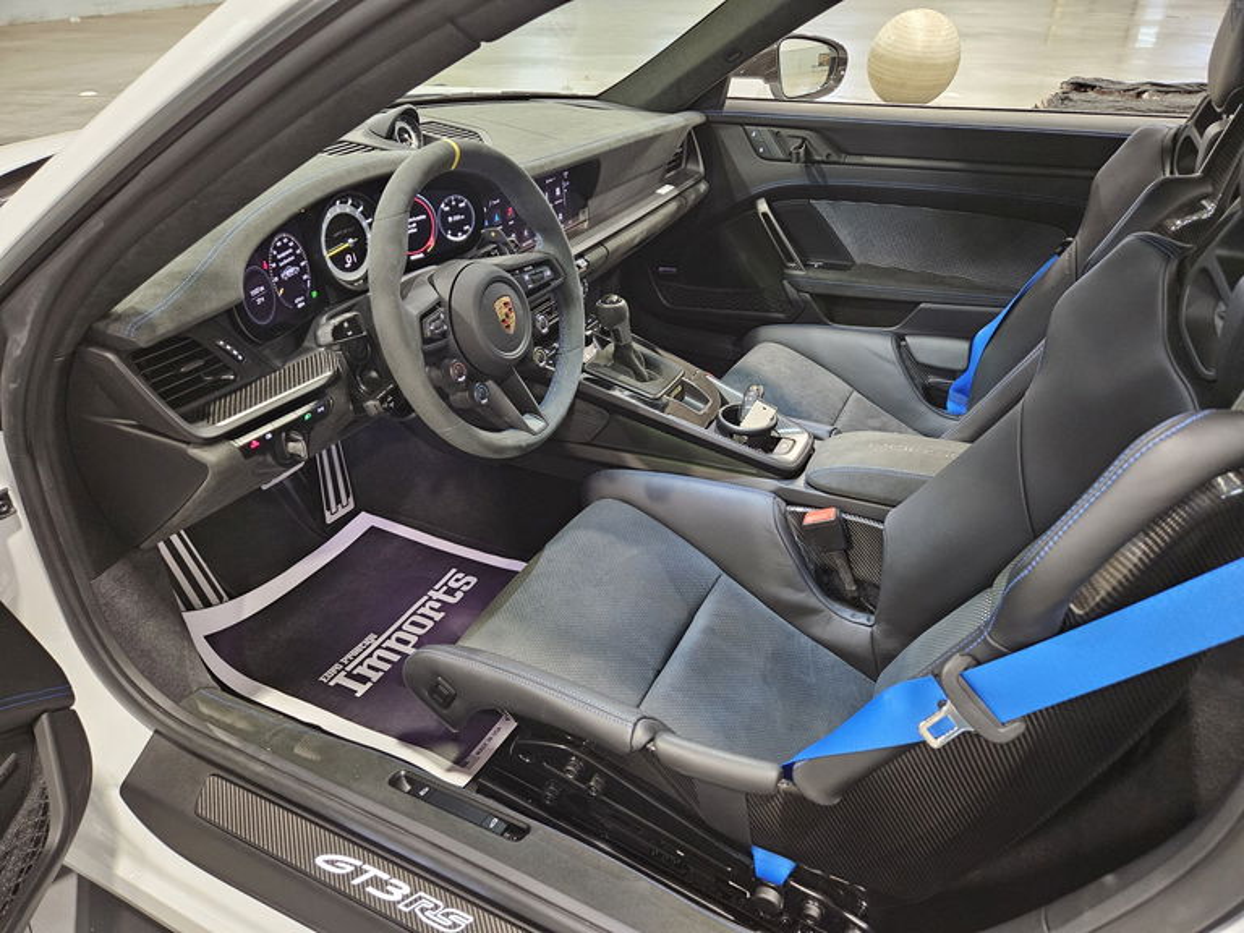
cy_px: 466
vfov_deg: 58.9
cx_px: 622
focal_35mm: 23
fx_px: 827
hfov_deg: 73.9
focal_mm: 5.4
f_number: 1.8
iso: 800
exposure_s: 1/24
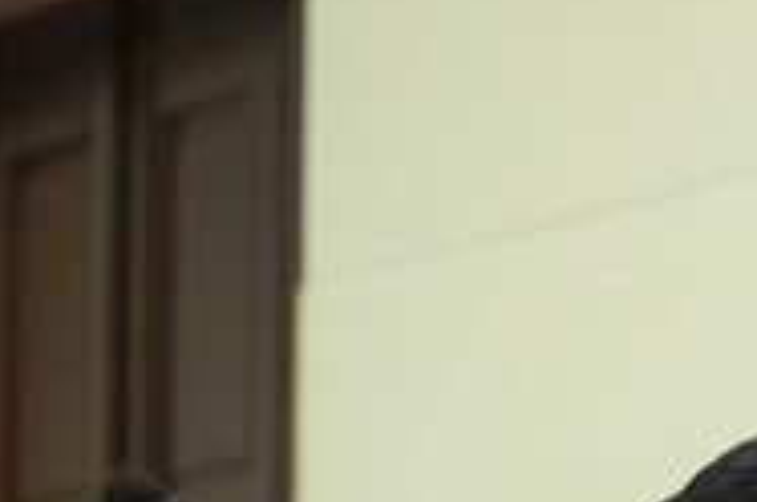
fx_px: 8774
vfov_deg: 3.3
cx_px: 976
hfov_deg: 4.9
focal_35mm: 418
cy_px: 717
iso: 4000
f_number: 4
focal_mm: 120
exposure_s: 1/160
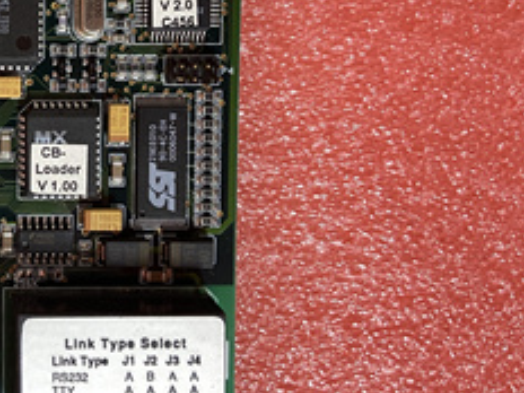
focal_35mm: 56
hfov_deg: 31.4
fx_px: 848
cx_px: -16
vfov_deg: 25.7
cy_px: 91
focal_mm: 4.25
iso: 250
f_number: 1.8
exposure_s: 1/50
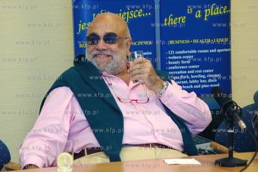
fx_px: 1310
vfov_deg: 7.5
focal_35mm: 183
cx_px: 129
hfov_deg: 11.2
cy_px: 86
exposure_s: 1/100
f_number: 4.2
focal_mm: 122
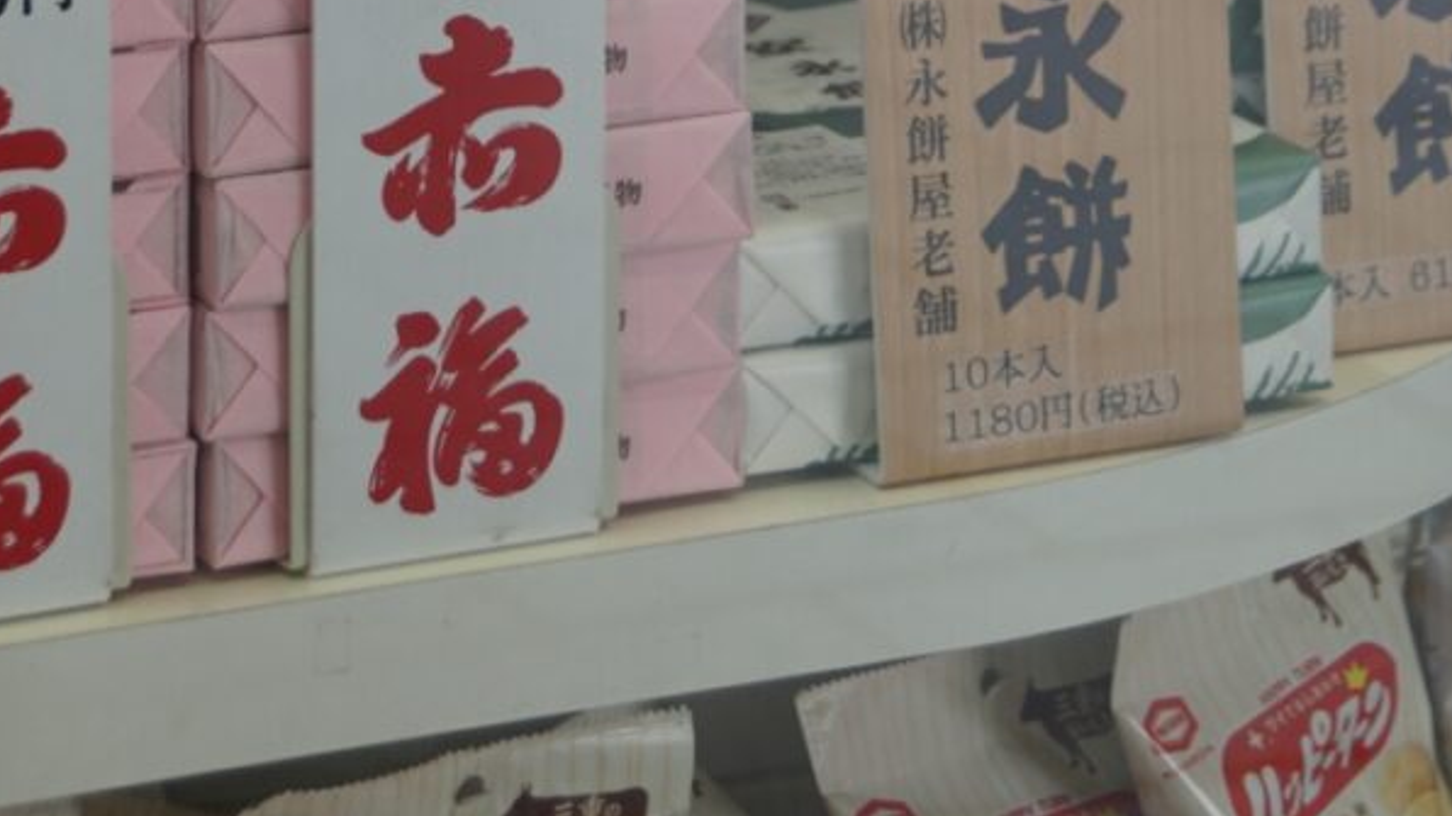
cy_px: 15
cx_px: 633
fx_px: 8315
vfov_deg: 5.6
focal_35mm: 216
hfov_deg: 10.0
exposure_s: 1/125
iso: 125
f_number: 5.6
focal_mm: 80
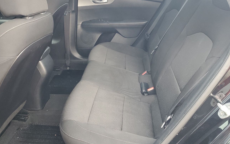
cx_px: 123
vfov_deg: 37.3
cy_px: 75
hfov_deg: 56.6
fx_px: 213
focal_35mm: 34
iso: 81
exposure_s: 1/60.2
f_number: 1.5
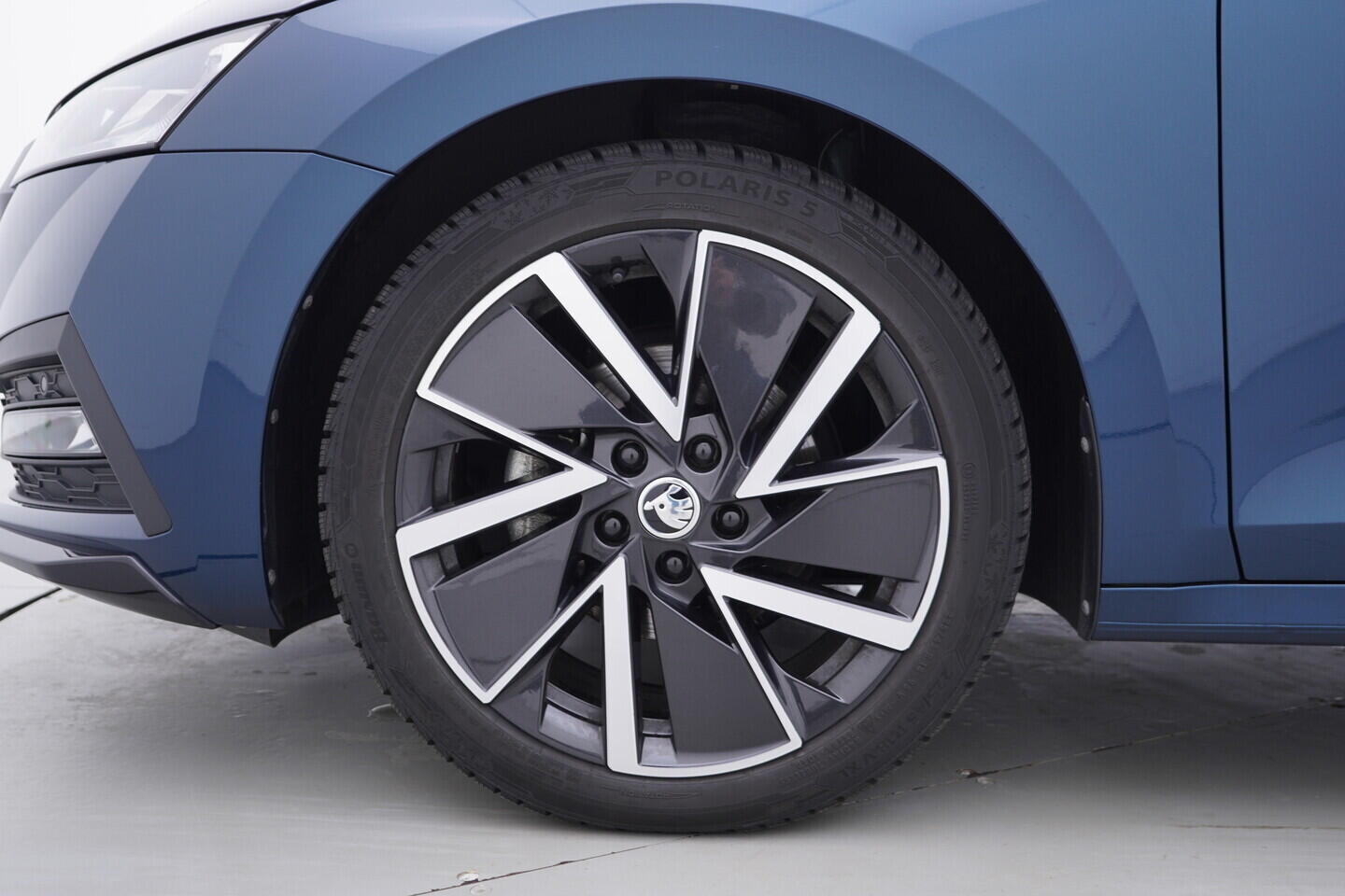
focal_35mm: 36
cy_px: 448
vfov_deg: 36.9
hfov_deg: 53.1
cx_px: 672
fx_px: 1345
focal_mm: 24
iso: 125
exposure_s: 1/50
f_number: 3.2
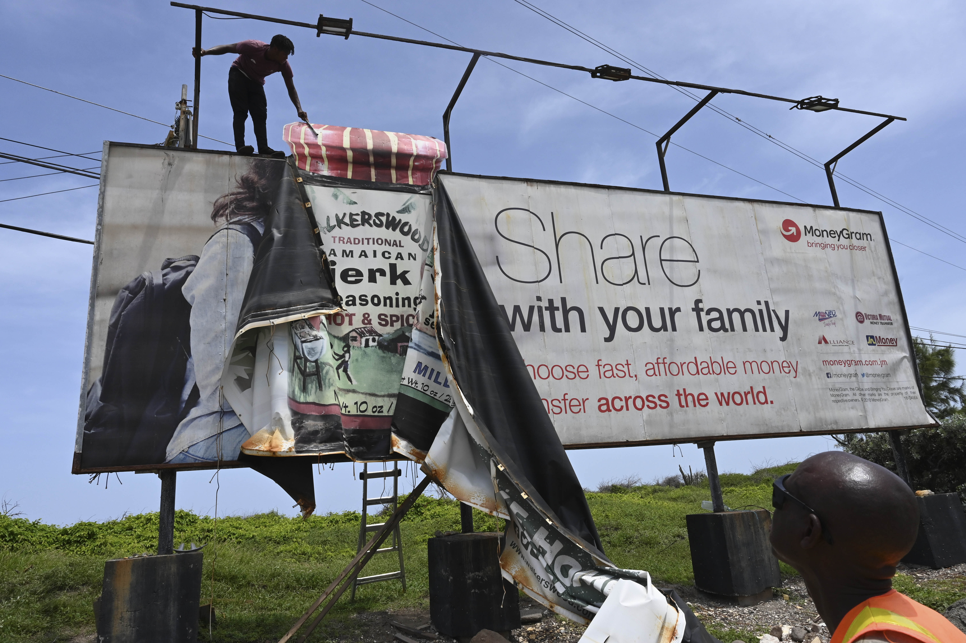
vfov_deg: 53.1
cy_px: 322
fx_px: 644
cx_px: 483
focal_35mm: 24
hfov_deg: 73.8
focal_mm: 24
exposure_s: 1/800
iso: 800
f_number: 14
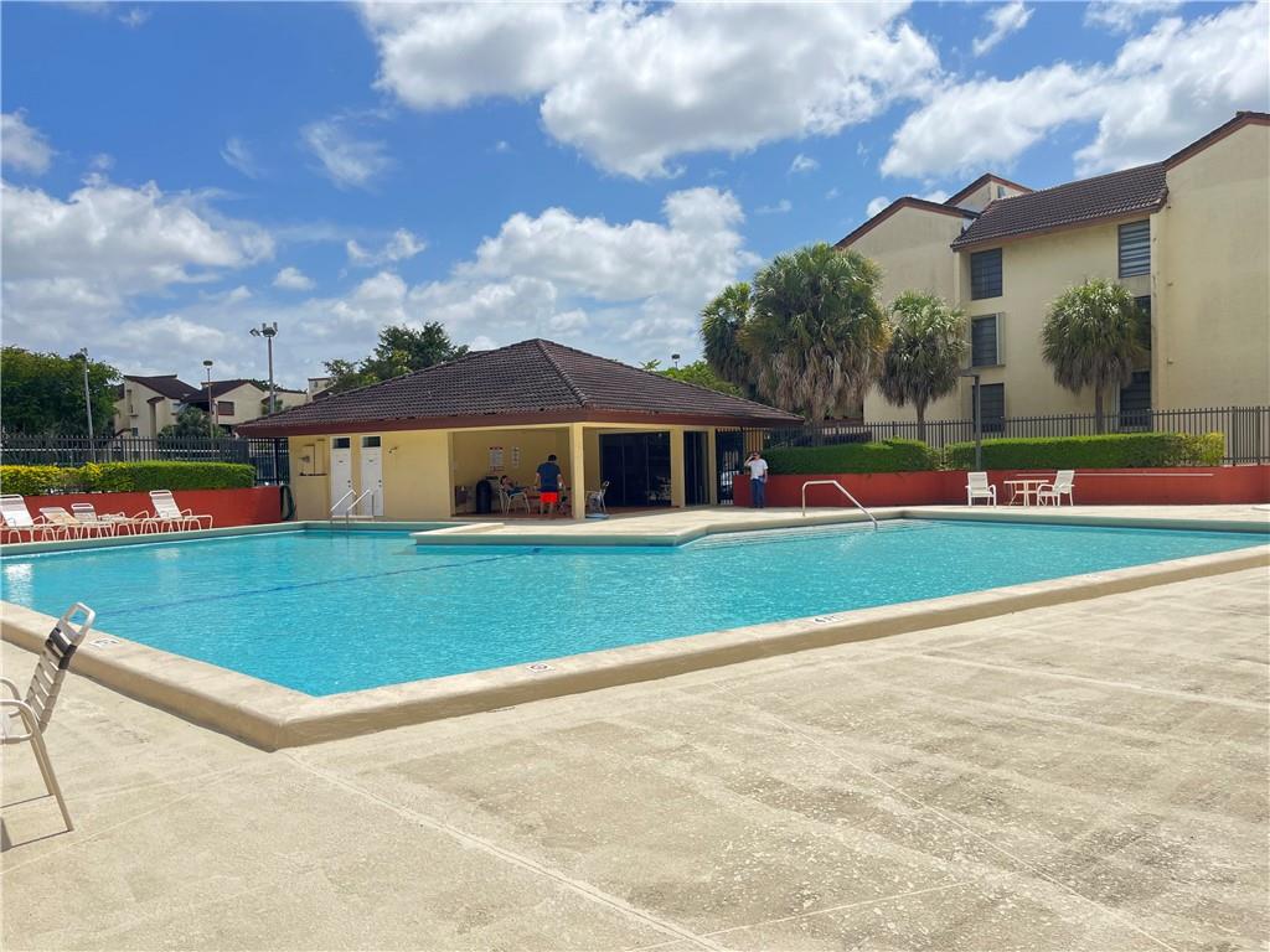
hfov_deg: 67.3
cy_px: 476
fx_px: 954
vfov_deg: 53.1
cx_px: 635
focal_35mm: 26
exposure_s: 1/2463
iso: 50
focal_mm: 5.1
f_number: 1.6
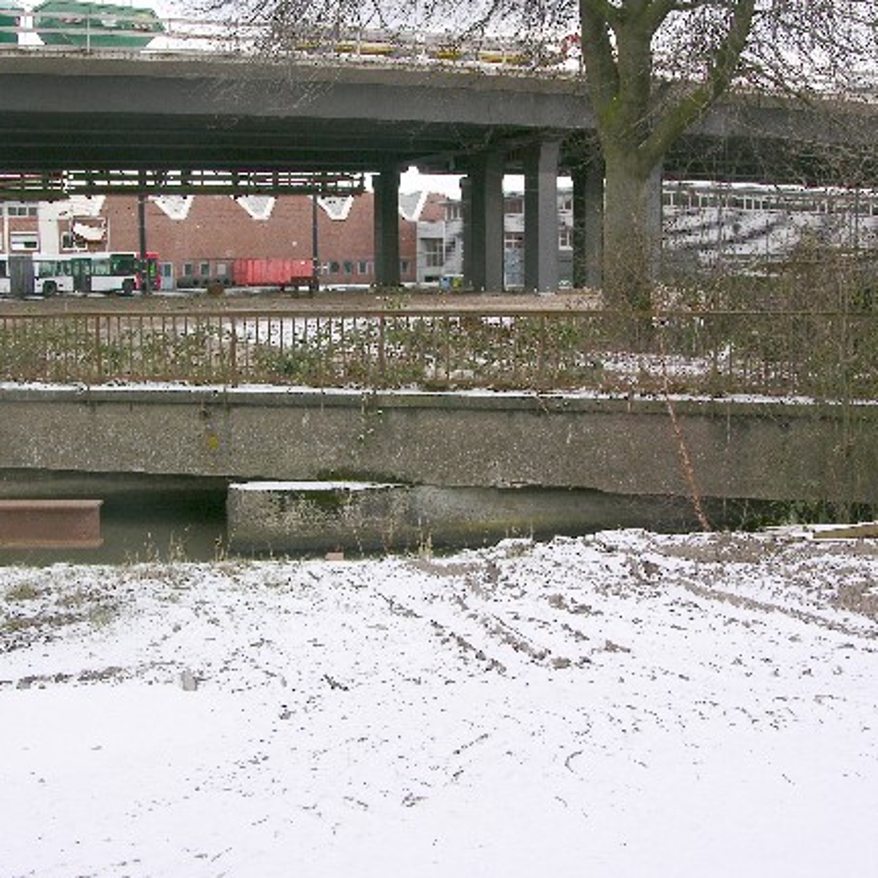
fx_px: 1205
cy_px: 433
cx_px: 412
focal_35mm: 42
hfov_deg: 40.0
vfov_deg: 40.0
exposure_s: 1/62.3
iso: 50
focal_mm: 8.9
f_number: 5.6
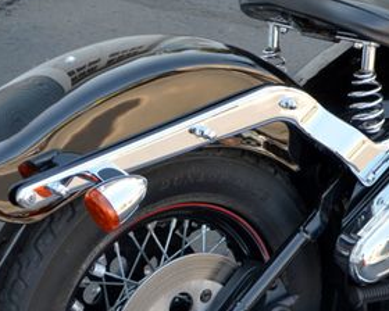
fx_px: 1036
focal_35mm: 90
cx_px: 163
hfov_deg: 21.2
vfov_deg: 16.9
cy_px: 272
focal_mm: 28
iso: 320
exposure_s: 1/125
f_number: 5.6
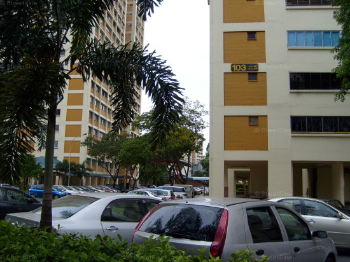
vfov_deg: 40.7
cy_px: 131
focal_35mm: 35
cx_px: 175
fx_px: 354
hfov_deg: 52.6
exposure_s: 1/250
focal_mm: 5.8
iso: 80
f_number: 2.8
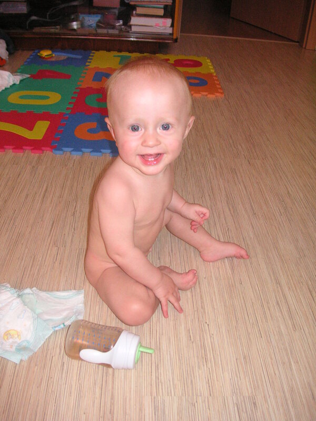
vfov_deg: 50.1
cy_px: 210
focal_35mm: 37
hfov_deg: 38.7
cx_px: 158
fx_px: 450
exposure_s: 1/45
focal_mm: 6.1
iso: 160
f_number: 2.8
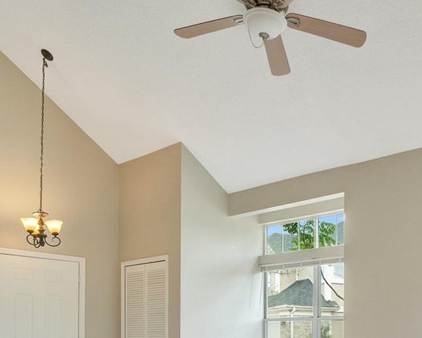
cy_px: 337
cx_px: 355
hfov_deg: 45.8
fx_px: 462
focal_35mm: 37
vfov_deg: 36.2
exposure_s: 1/80
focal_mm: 16
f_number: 6.3
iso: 1250
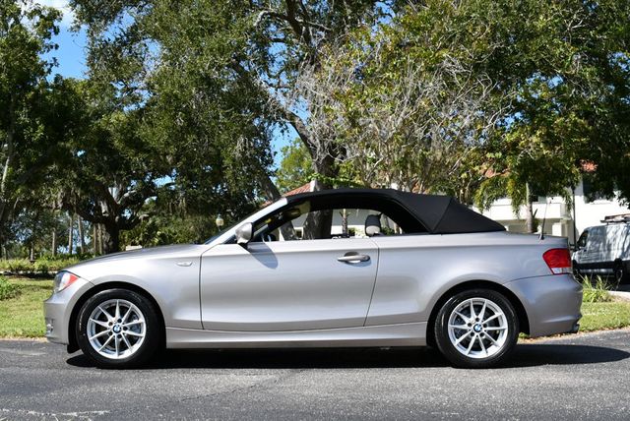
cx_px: 315
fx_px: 841
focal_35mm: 48
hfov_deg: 41.1
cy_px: 210
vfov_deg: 28.1
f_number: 8
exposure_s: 1/250
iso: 100
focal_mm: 24
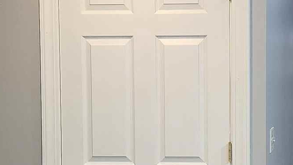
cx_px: 222
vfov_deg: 10.4
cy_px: 142
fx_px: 901
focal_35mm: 116
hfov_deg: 18.4
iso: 800
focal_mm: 6.4
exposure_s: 1/60
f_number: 1.8
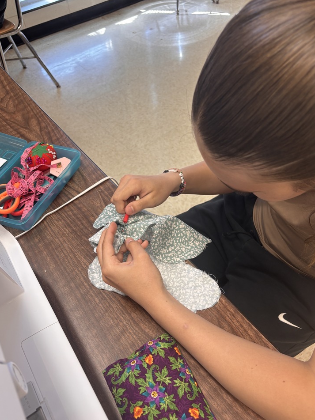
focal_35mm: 28
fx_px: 340
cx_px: 165
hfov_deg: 49.7
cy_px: 211
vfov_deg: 63.5
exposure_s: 1/60
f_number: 1.6
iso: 80
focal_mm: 5.96
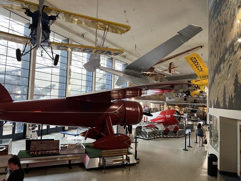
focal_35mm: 26
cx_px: 120
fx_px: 181
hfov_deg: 67.3
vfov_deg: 53.1
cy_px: 90
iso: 160
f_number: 1.5
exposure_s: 1/60
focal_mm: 5.7
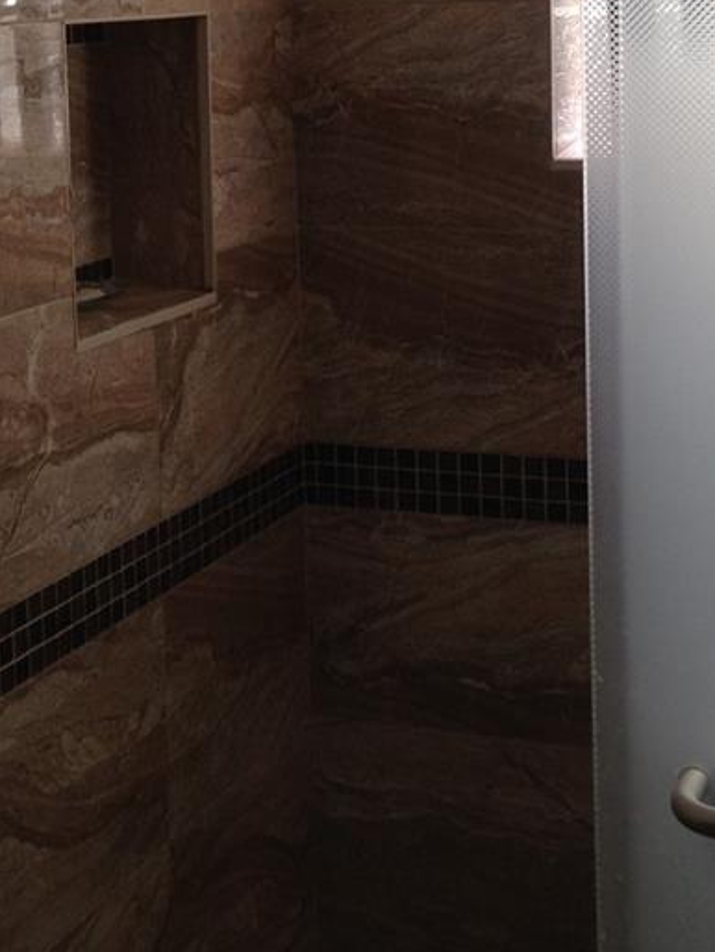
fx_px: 2119
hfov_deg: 19.1
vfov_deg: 24.9
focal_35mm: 77
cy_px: 172
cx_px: 326
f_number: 2.4
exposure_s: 1/60
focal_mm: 4.12
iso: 50
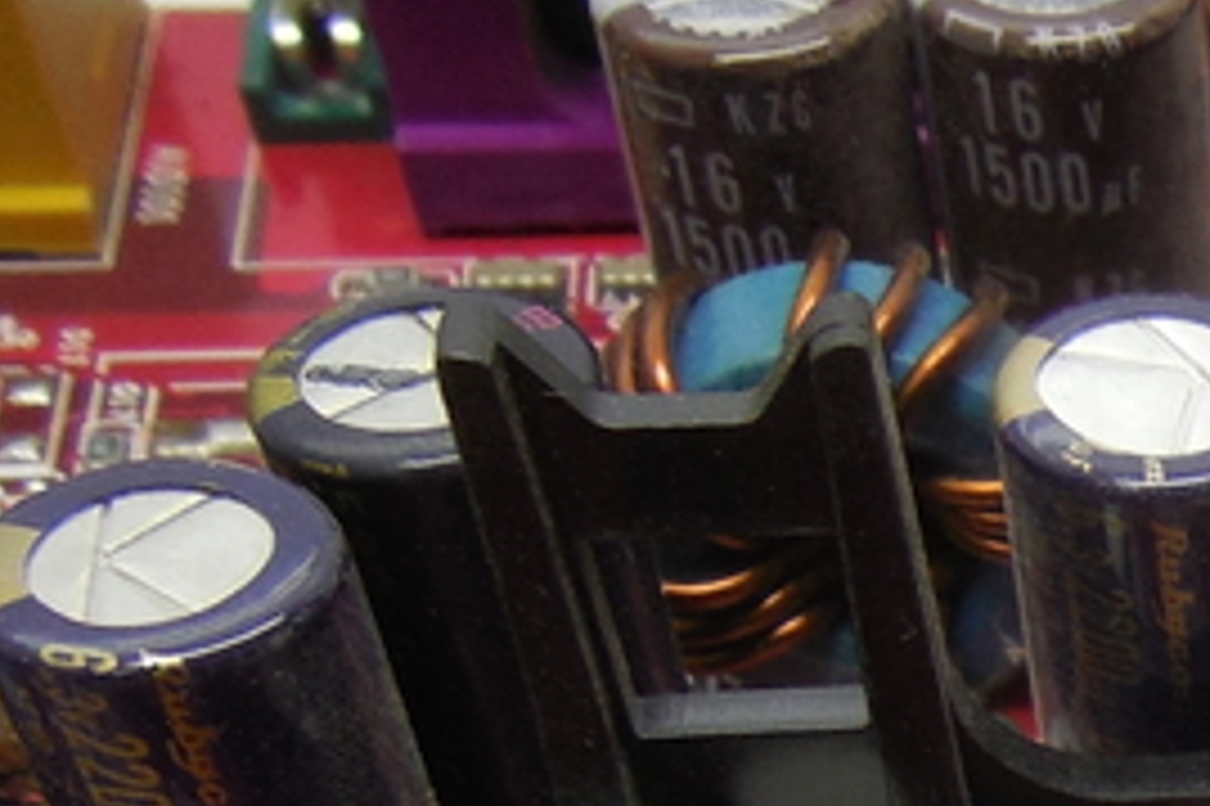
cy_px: 1603
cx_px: 2101
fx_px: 3325
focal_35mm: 99
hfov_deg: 17.3
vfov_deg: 12.2
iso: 125
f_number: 3.1
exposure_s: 1/100
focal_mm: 4.5
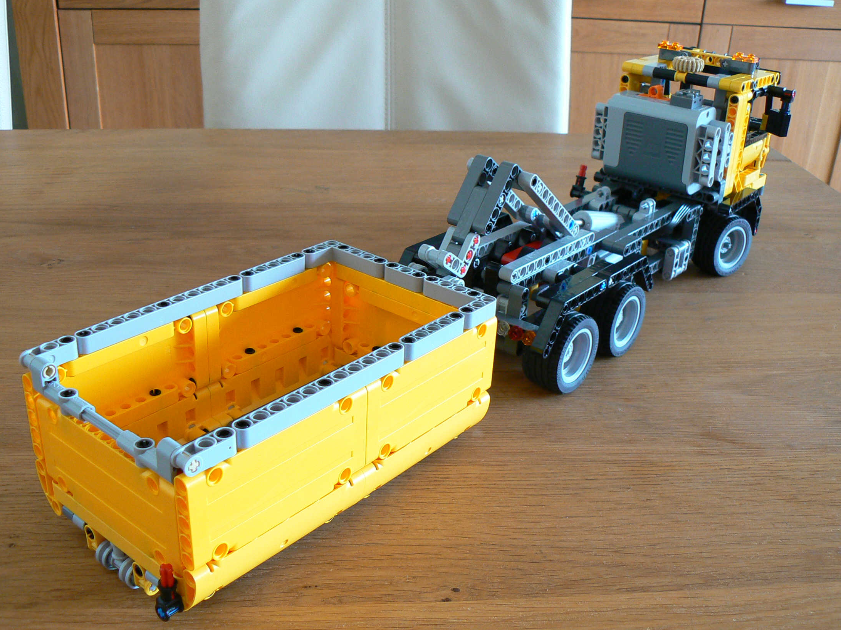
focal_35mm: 38
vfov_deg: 37.7
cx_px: 418
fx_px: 923
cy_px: 331
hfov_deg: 49.0
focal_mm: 6
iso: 100
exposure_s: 1/8
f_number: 2.8
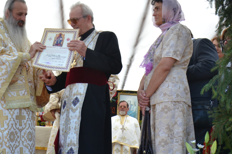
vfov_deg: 23.8
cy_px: 85
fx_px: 367
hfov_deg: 34.7
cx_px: 75
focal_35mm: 57
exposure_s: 1/200
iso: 200
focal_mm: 20
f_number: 7.1
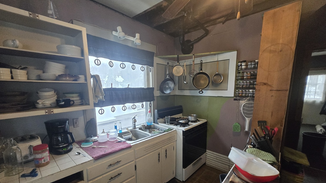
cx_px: 164
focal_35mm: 15
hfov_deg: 103.0
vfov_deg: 69.8
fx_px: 130
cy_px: 109
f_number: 2.2
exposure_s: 1/60
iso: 640
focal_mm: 1.7
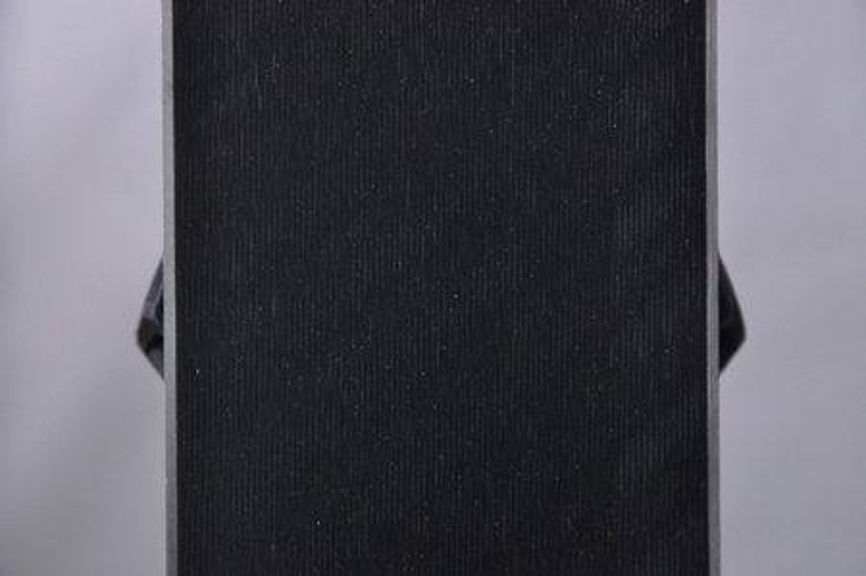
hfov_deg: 13.1
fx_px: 3785
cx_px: 433
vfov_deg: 8.7
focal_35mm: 158
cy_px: 288
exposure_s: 1/125
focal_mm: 105
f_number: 9.5
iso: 3200
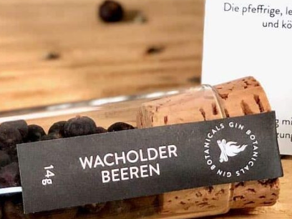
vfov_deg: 7.3
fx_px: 1687
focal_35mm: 200
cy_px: -97
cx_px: 154
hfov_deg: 9.9
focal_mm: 6
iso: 20
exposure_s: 1/120
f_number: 2.4
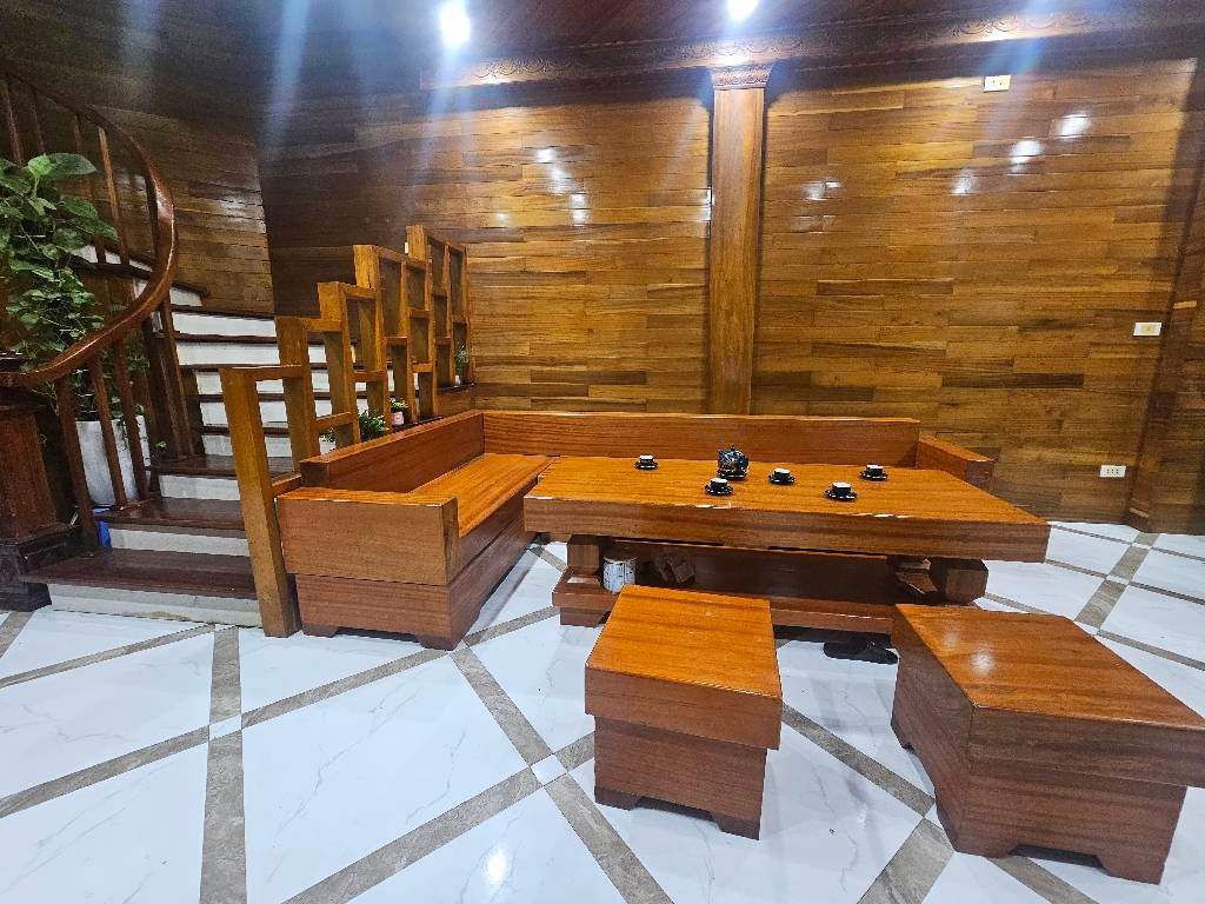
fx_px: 453
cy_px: 452
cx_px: 602
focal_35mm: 13
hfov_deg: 106.2
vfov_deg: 89.9
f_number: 2.2
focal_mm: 2.2
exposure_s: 1/77
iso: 400
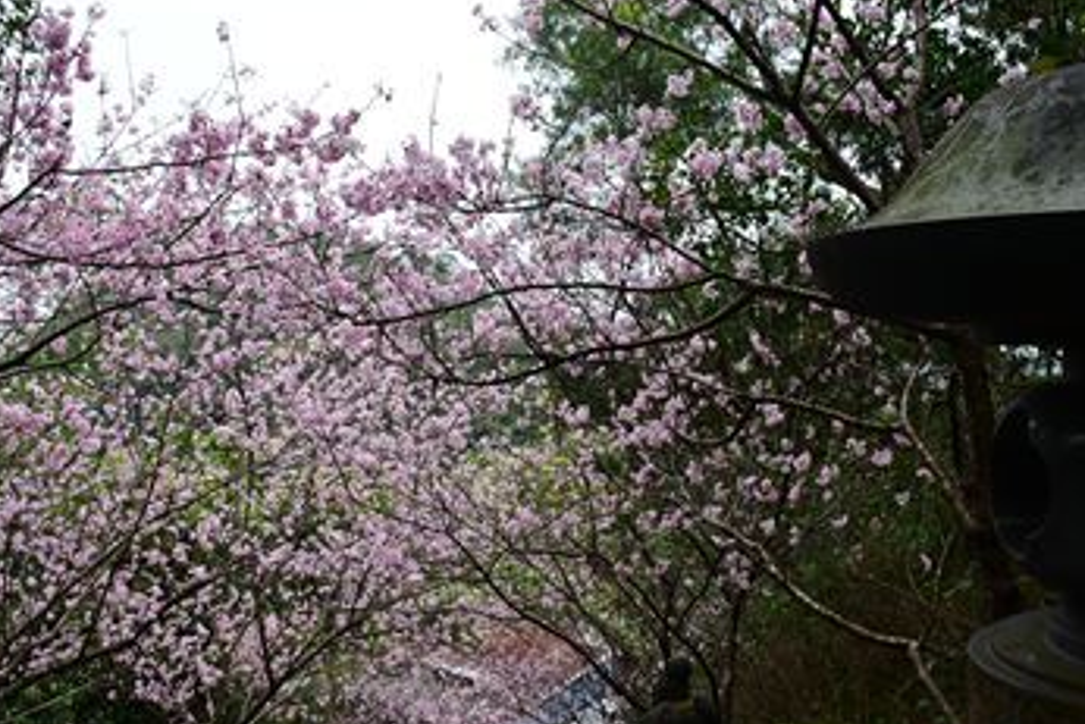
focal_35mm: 39
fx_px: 1176
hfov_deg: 49.5
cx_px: 599
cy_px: 285
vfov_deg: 34.1
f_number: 5.6
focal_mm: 18
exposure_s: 1/60
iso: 100
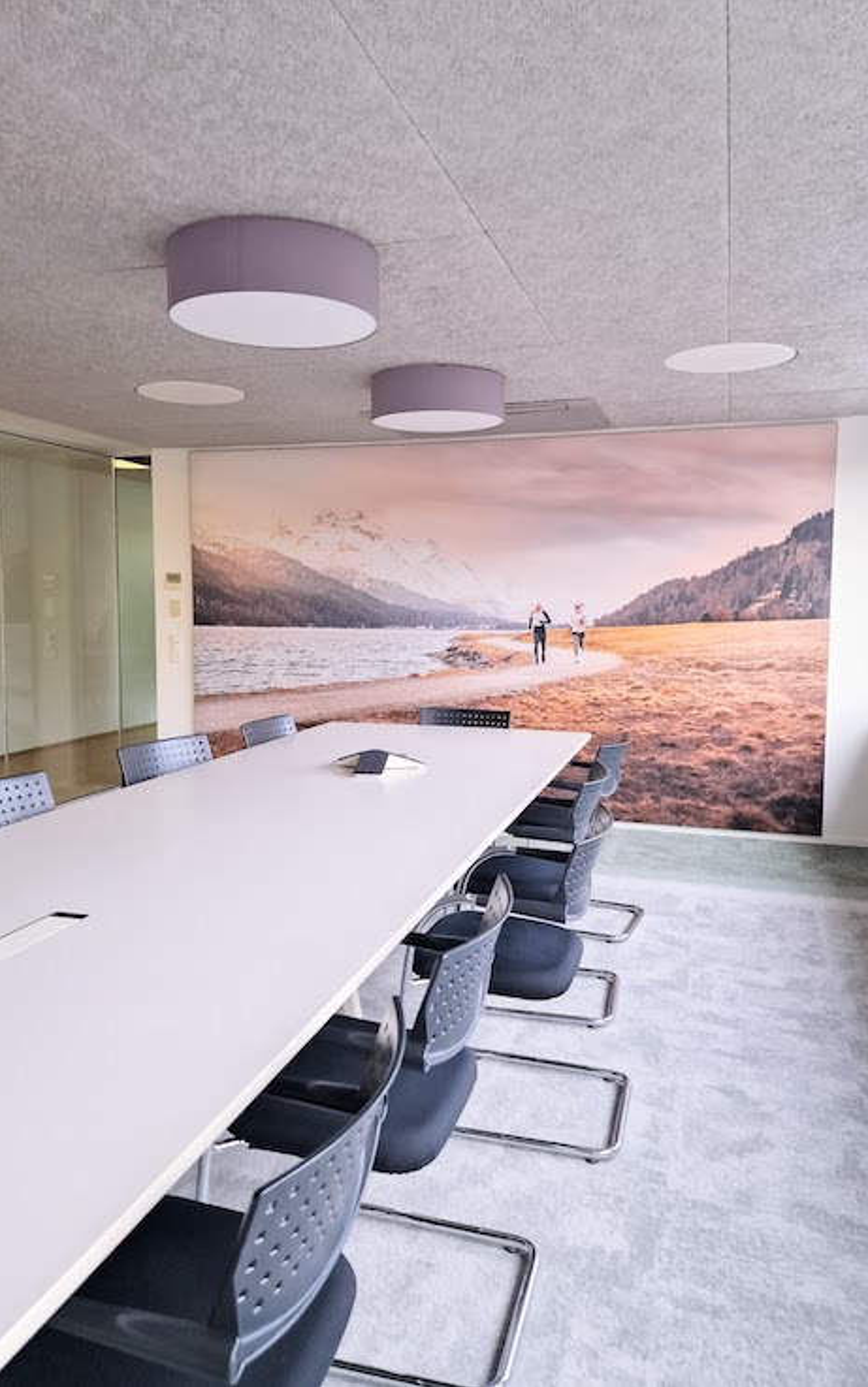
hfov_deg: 49.3
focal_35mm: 25
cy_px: 678
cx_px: 411
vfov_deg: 72.5
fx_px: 946
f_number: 1.8
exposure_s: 1/180
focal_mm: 6.4
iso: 160
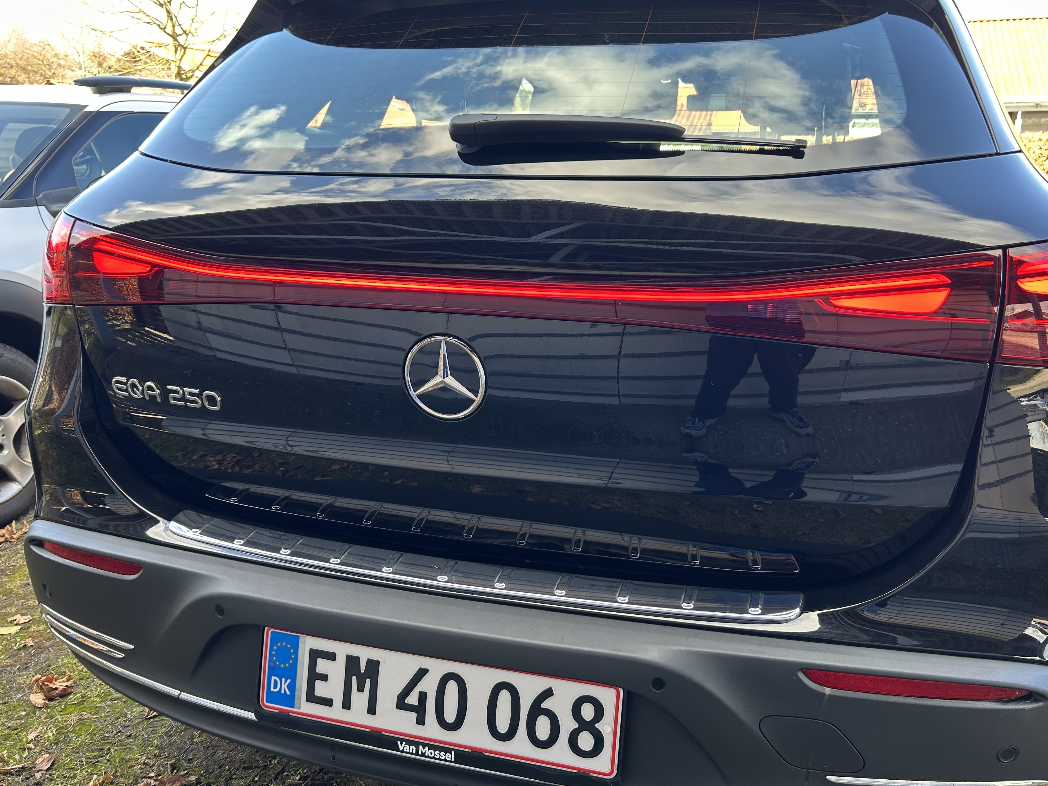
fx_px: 878
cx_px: 574
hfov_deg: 61.5
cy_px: 377
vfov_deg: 48.2
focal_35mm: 29
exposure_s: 1/120
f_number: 1.5
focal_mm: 5.7
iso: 32
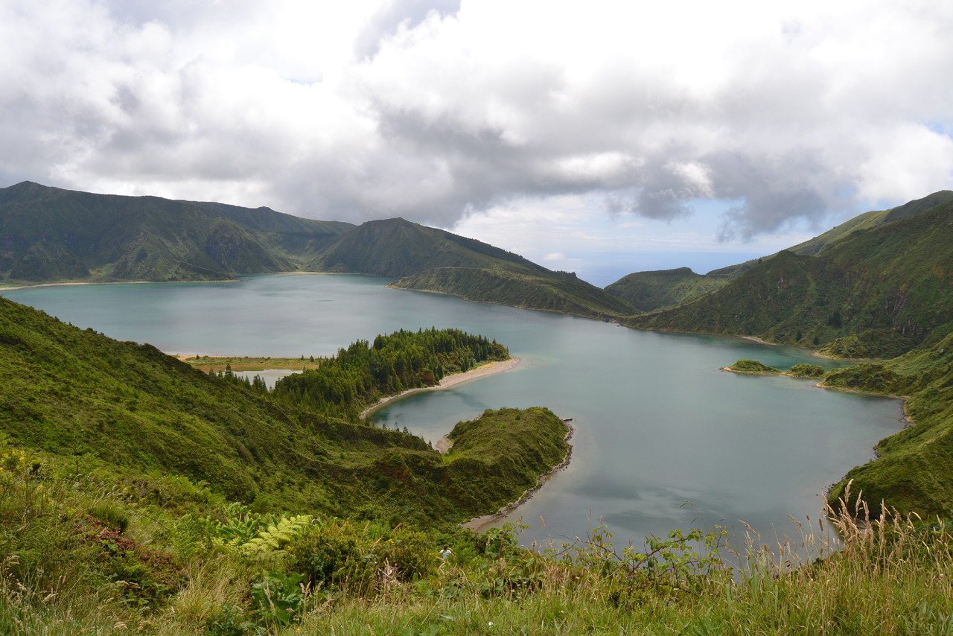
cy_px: 318
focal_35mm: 27
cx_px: 476
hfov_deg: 67.4
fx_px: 715
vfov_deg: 48.0
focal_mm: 18
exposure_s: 1/320
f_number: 9
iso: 100
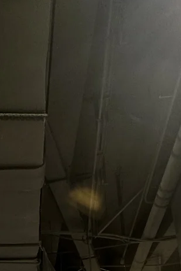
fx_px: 339
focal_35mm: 45
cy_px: 347
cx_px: 3
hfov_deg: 28.2
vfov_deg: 33.1
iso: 200
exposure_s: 1/50
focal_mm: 2.22
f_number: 2.2
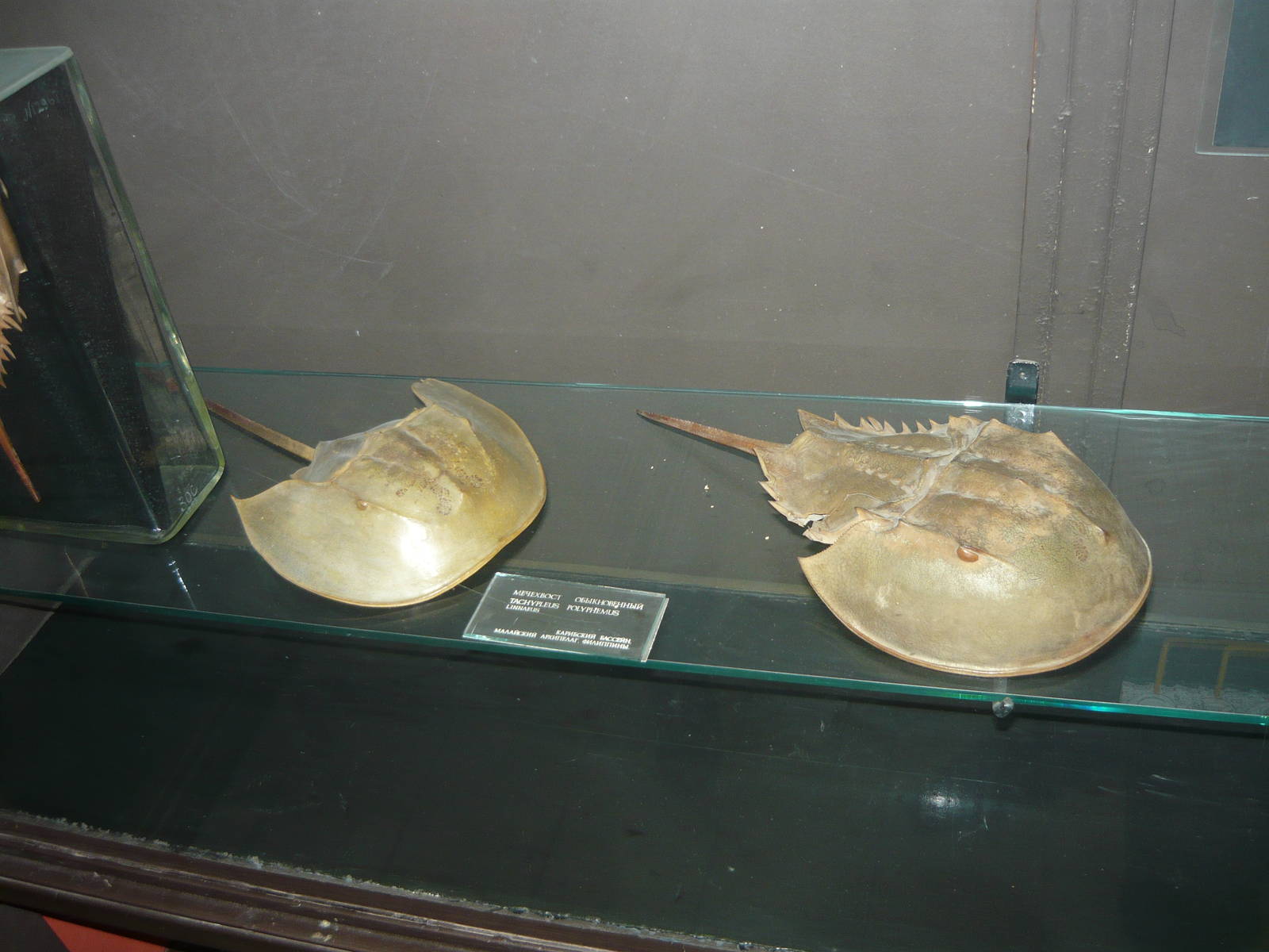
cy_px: 476
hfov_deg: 55.4
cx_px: 634
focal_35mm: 33
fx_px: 1210
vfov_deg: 42.9
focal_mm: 5.5
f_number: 2.8
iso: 125
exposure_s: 1/30
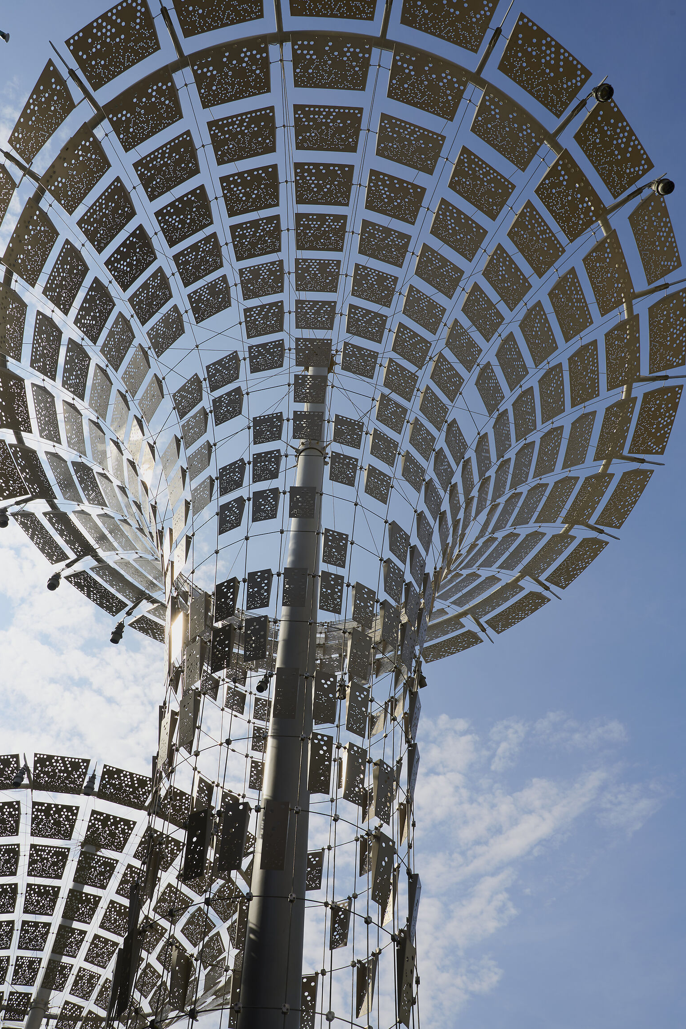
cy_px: 514
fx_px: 715
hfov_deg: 51.3
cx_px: 330
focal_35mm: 25
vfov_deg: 71.5
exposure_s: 1/200
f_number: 13
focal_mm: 24
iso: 110
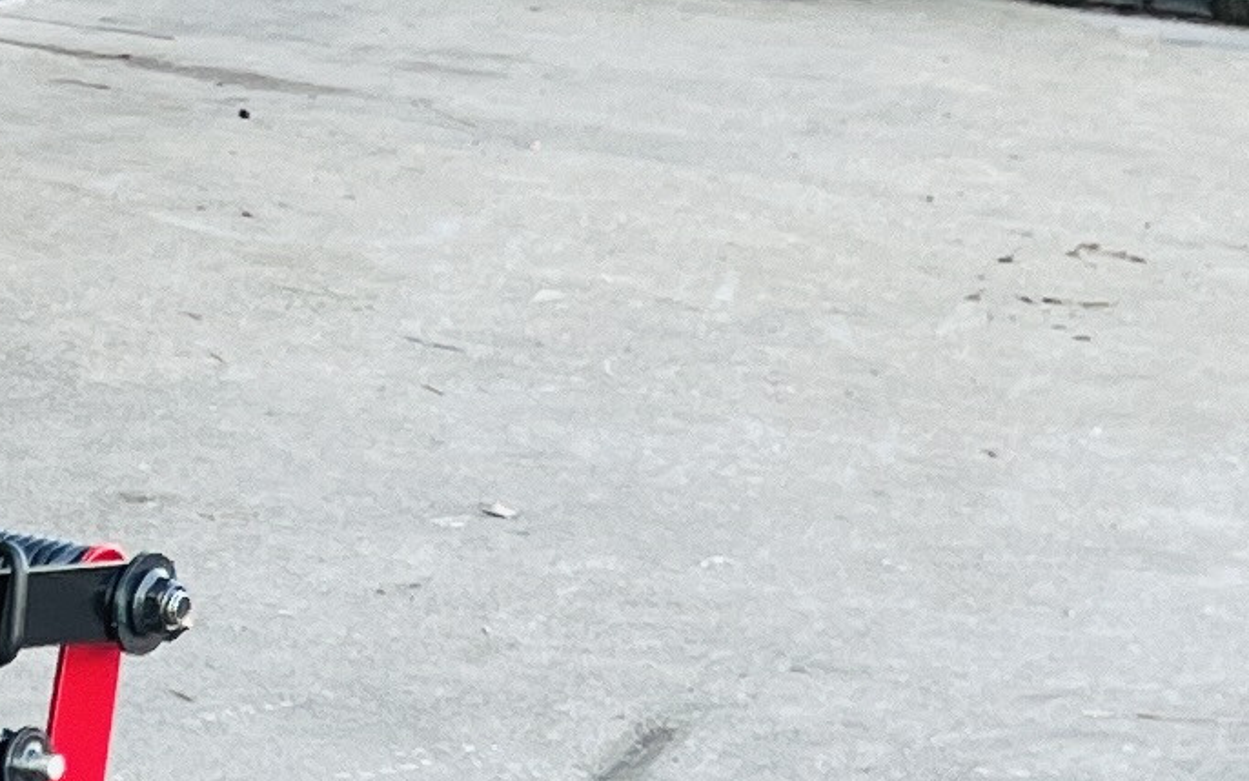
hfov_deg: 12.1
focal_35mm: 162
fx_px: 5515
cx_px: -872
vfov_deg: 6.9
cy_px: 2662
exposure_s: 1/121
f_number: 1.6
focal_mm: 5.1
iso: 64
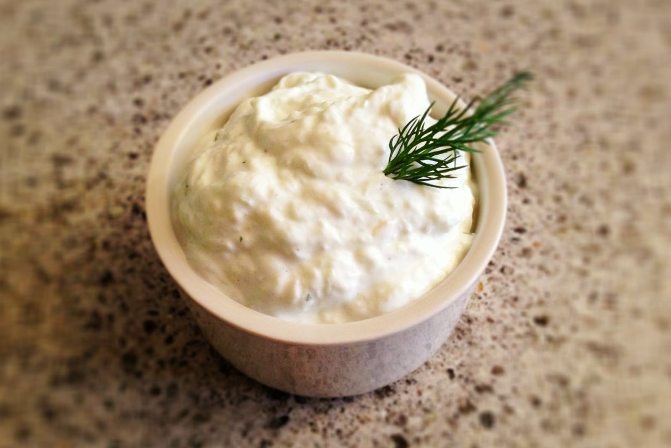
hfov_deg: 51.9
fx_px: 690
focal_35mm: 37
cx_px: 334
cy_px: 236
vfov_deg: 36.0
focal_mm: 4.28
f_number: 2.4
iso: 160
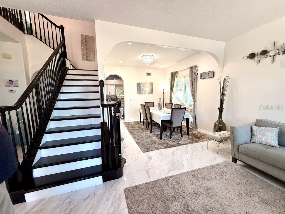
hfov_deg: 102.1
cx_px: 142
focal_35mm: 14
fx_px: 115
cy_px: 107
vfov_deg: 85.7
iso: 125
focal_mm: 2.22
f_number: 2.2
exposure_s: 1/120
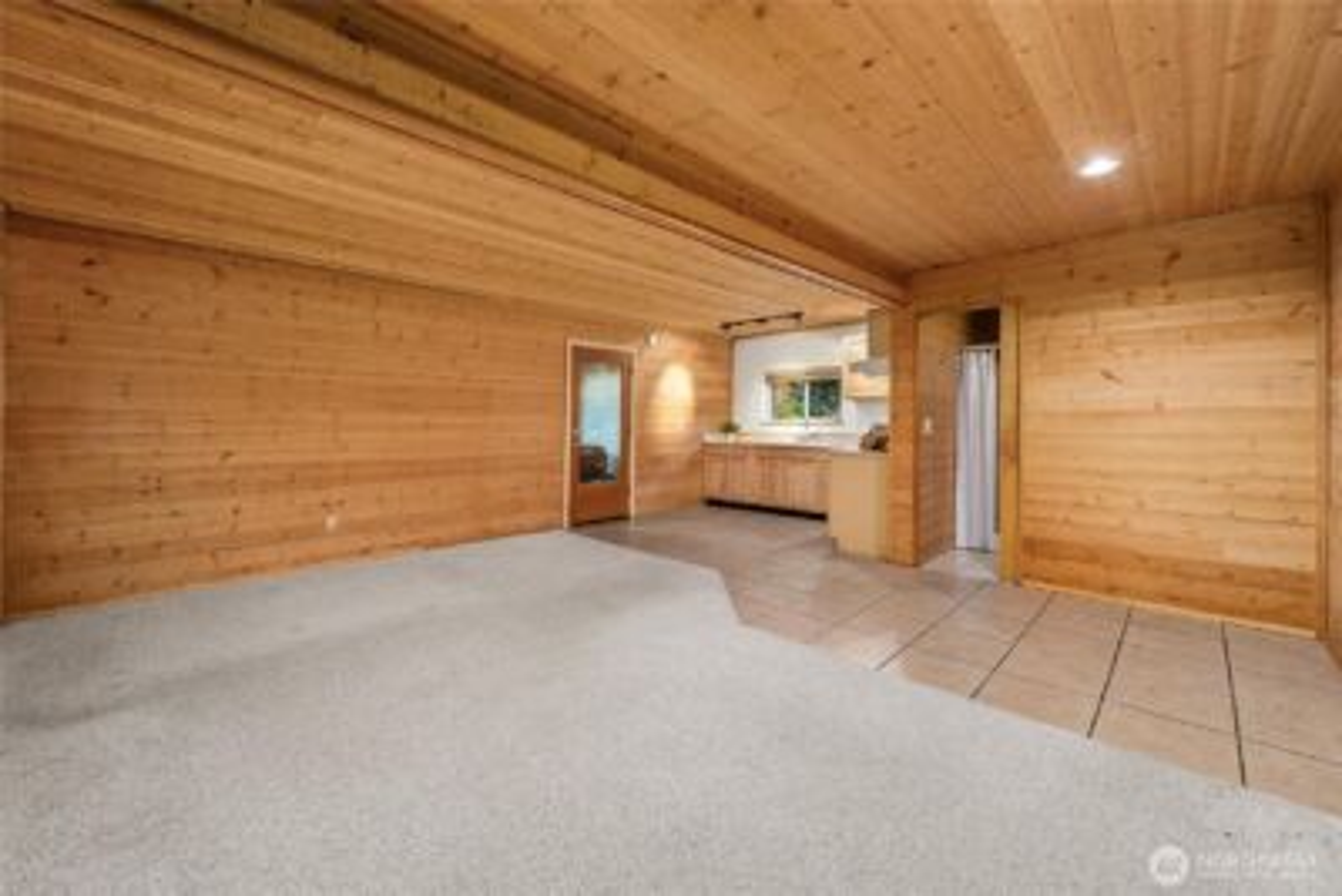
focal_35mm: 13
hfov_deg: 108.3
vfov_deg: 85.5
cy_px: 448
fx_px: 485
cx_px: 671
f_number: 7.1
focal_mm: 13
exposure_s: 1/60
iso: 1000
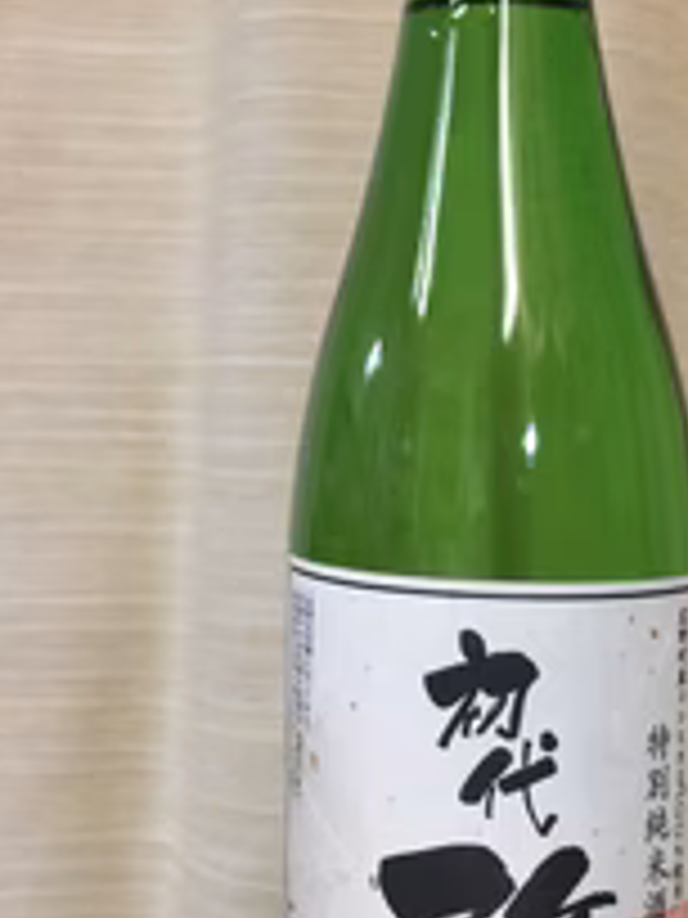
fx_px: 1511
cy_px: 423
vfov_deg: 33.8
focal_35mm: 57
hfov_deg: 25.5
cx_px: 481
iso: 200
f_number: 2.2
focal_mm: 4.15
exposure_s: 1/20
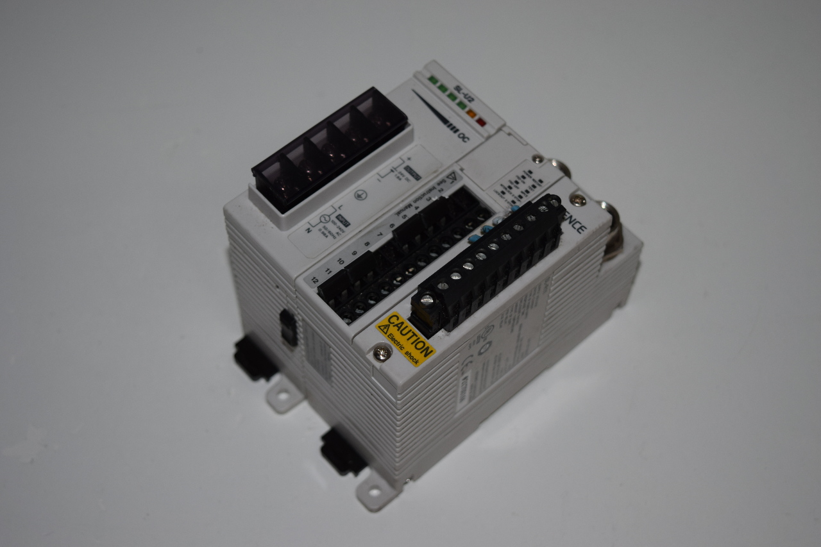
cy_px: 274
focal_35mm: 60
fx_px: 1368
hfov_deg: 33.4
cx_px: 410
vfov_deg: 22.6
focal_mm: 40
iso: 250
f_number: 5
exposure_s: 1/100
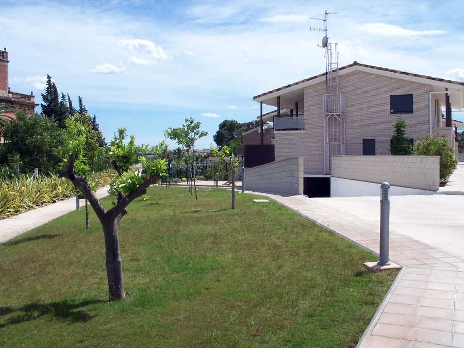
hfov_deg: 52.6
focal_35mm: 35
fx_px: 469
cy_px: 174
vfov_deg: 40.7
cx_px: 232
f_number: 5.5
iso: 64
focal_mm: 6.3
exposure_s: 1/400
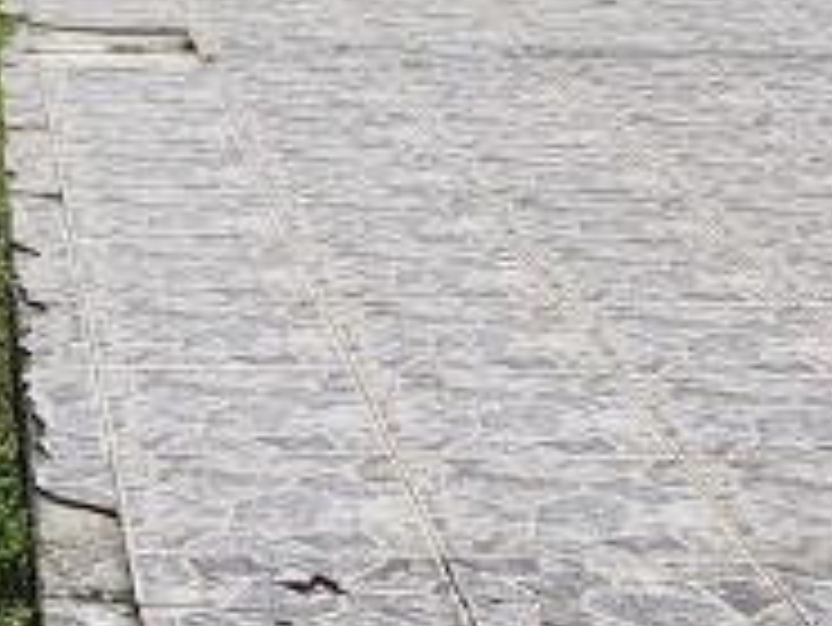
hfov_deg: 15.2
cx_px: -31
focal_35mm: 127
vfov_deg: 11.3
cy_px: -257
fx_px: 3054
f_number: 1.8
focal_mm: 6.4
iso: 12
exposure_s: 1/2005
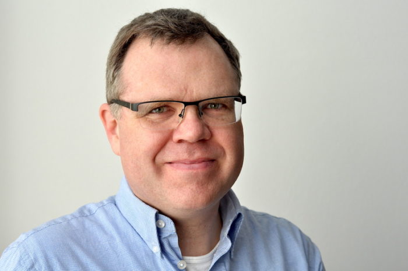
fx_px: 849
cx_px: 204
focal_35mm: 75
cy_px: 136
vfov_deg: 18.1
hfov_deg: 27.0
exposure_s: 1/200
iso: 200
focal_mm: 50
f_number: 5
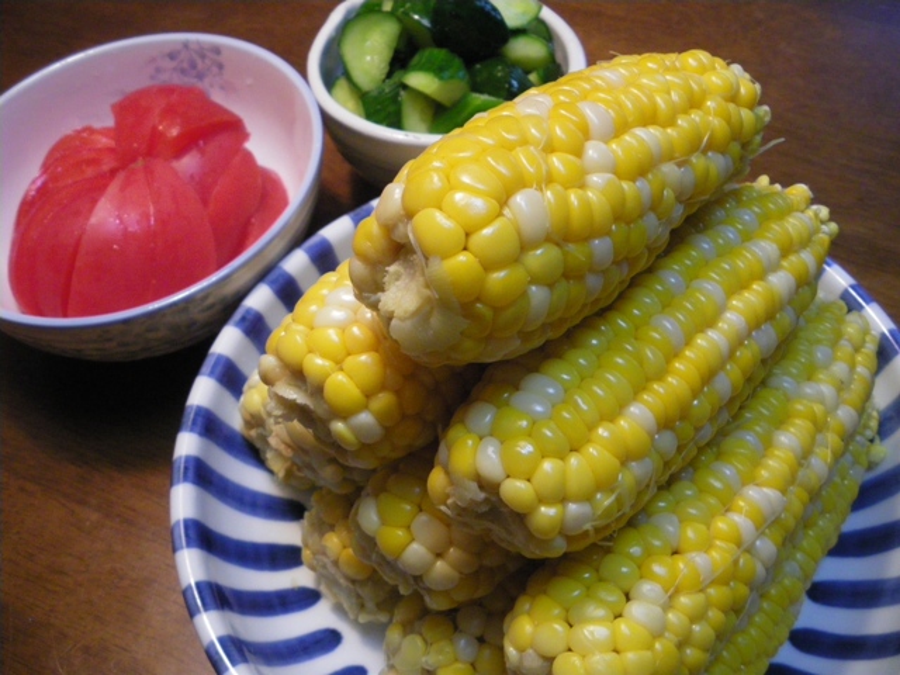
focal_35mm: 36
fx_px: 936
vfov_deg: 39.7
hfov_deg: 51.4
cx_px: 450
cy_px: 338
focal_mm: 6.3
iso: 500
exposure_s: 1/50
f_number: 3.5
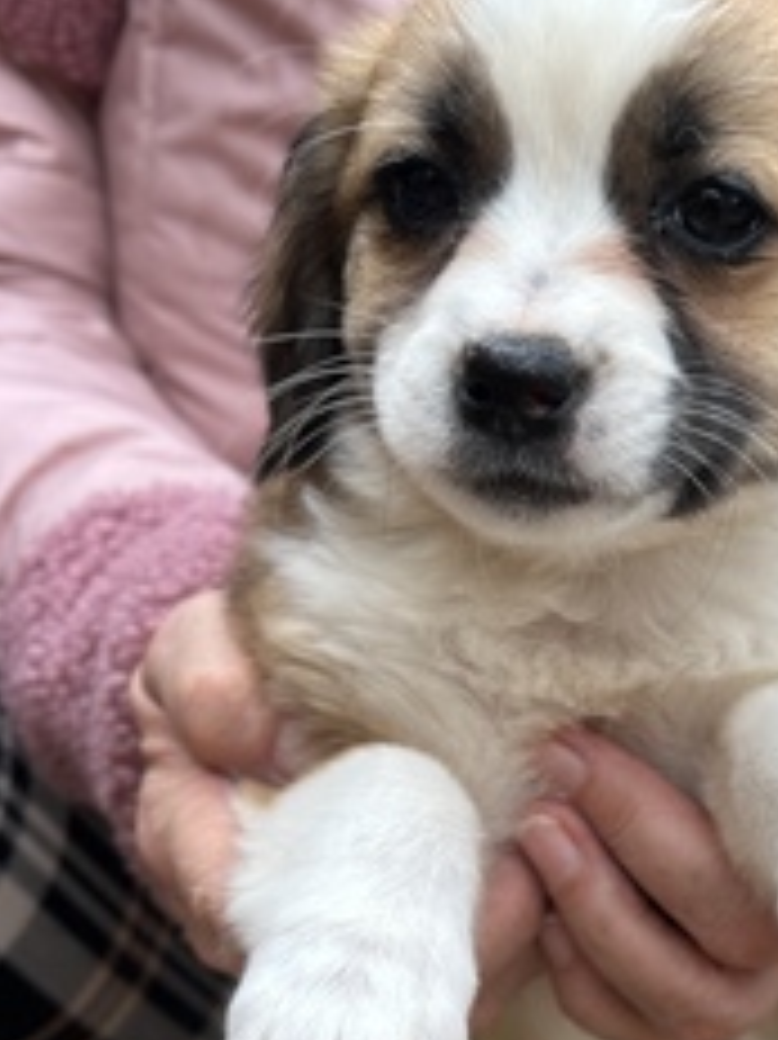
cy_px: 675
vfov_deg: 41.7
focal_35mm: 45
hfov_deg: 31.7
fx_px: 1350
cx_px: 558
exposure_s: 1/1019
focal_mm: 5.7
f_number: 1.5
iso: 50
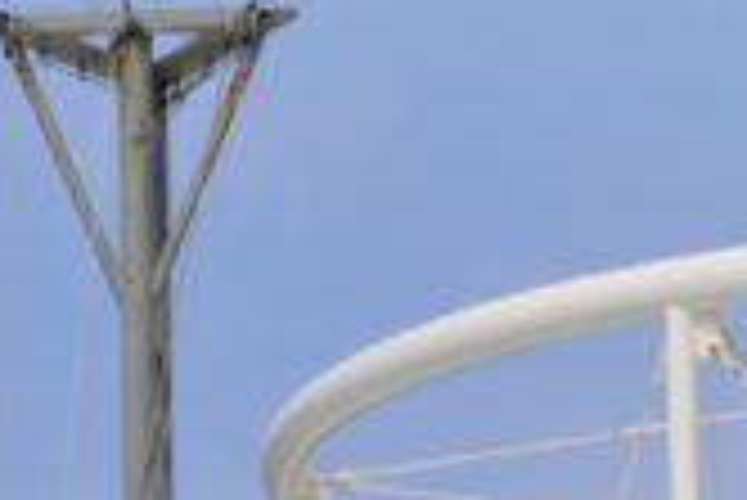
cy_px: 813
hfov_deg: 6.4
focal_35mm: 318
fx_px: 6603
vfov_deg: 4.3
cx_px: -292
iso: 100
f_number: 10
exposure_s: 1/400
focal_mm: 55
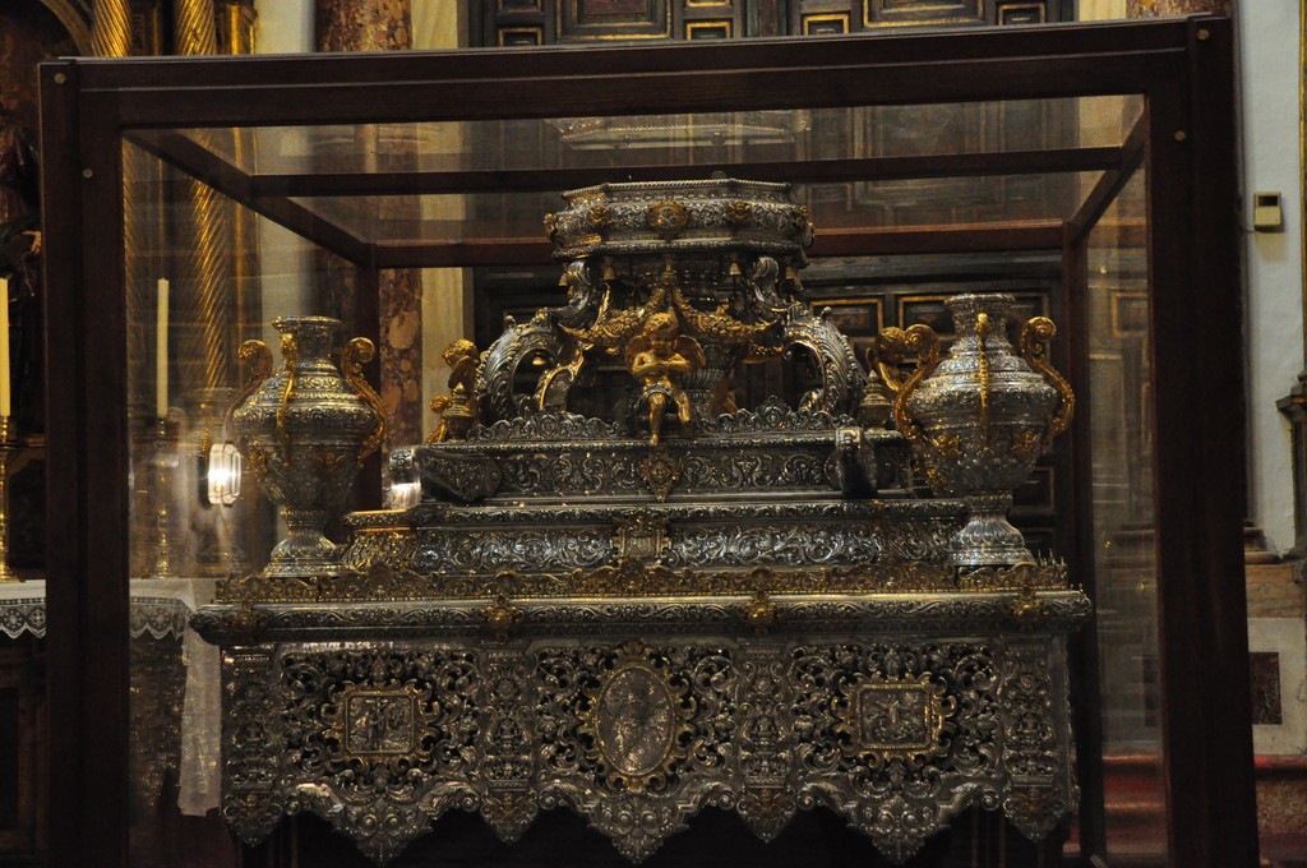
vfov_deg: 19.7
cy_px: 434
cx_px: 654
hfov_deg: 29.3
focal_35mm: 69
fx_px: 2502
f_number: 4.5
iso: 3200
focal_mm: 46
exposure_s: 1/25
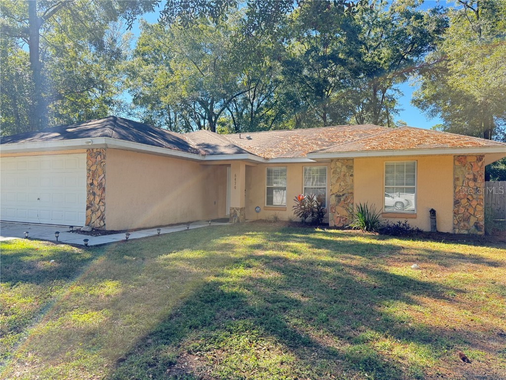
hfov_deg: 71.6
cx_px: 253
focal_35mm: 24
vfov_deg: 56.8
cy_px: 190
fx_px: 351
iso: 100
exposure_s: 1/622
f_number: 1.78
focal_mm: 6.76
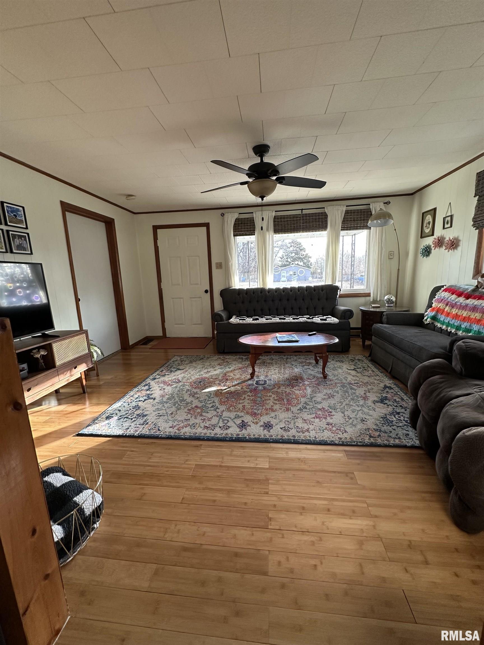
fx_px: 261
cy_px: 322
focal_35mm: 14
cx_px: 242
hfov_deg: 85.7
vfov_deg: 102.1
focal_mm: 2.22
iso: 200
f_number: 2.2
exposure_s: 1/120
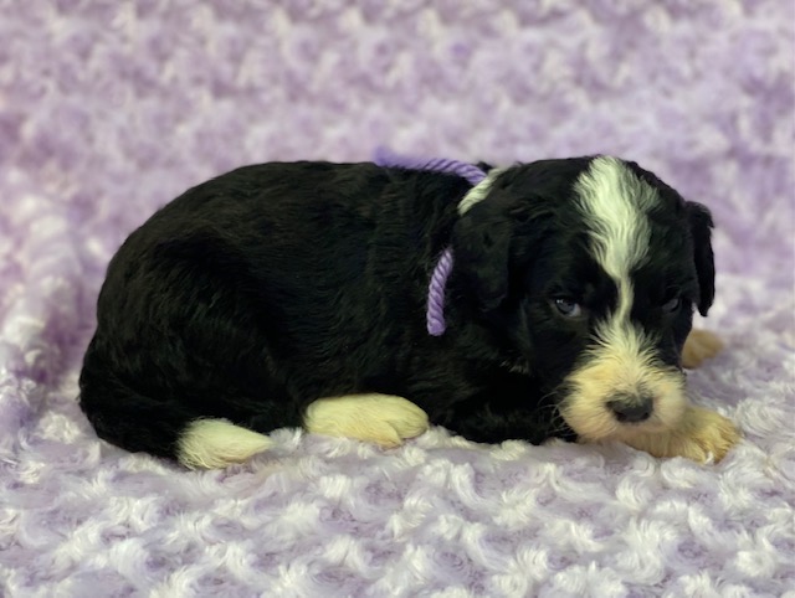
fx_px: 1196
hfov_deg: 36.8
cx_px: 398
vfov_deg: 28.1
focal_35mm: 52
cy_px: 299
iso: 200
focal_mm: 6
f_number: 2
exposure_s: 1/120
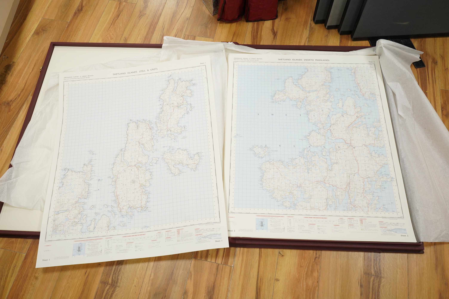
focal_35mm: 28
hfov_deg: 65.5
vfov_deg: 46.3
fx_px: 349
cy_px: 150
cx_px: 224
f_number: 9
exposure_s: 1/80
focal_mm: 28
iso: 2500
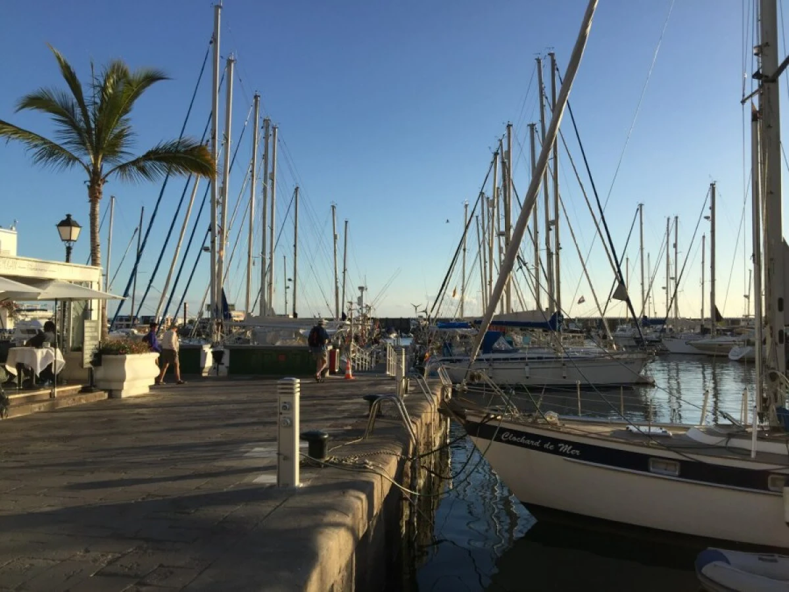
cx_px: 394
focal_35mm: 29
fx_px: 661
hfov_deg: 61.7
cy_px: 296
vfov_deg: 48.2
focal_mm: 4.15
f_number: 2.2
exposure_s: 1/1522
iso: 32
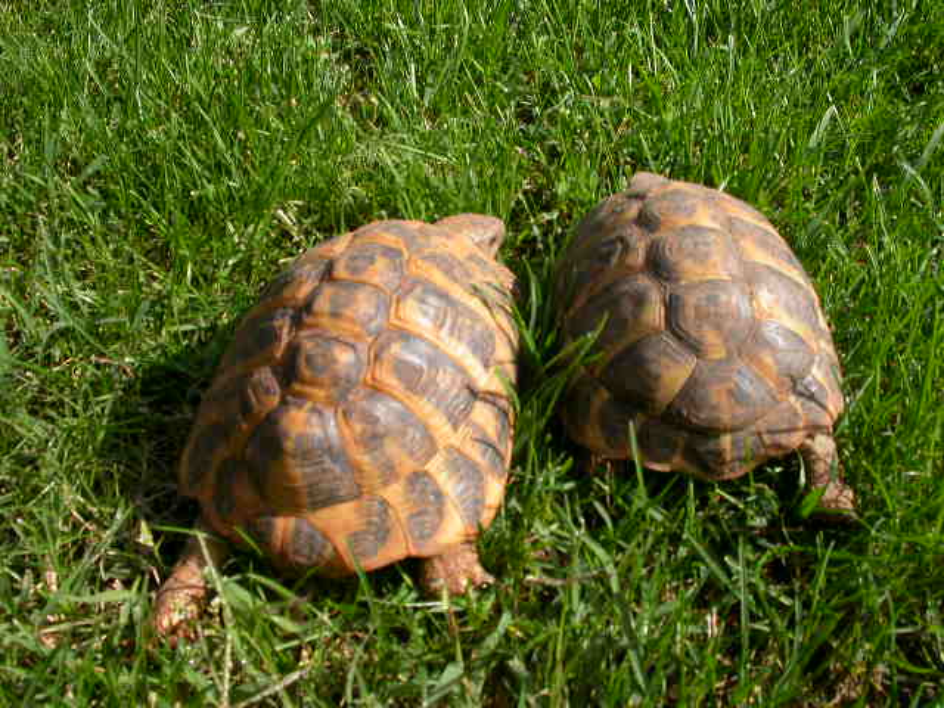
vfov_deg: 37.7
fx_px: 1036
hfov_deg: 49.0
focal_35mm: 38
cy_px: 354
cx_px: 472
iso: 100
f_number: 6.7
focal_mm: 7.85
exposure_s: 1/181
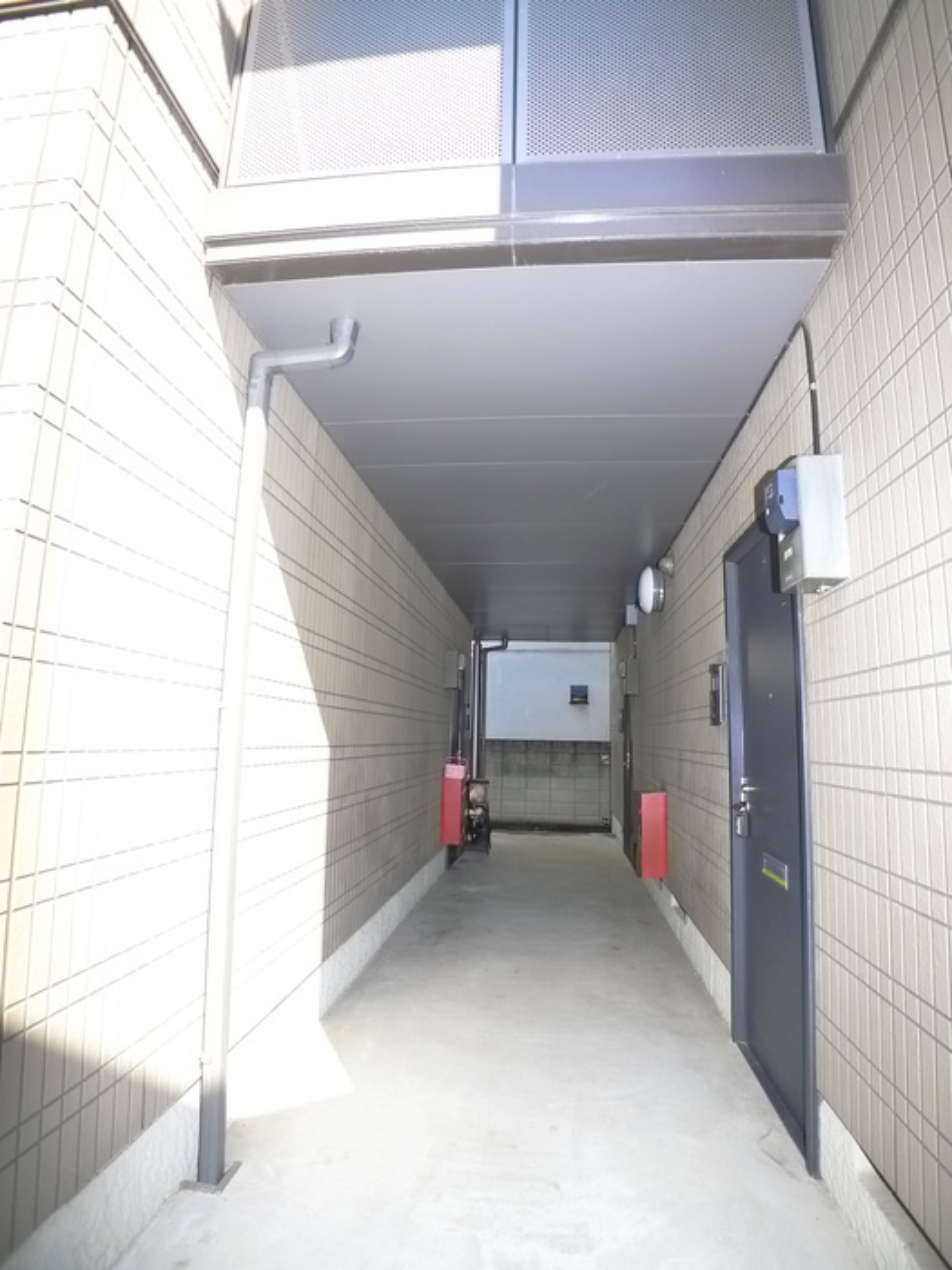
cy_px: 635
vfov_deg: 71.6
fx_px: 880
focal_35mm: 24
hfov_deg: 56.8
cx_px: 476
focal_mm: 5.1
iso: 400
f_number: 2.8
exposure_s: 1/320
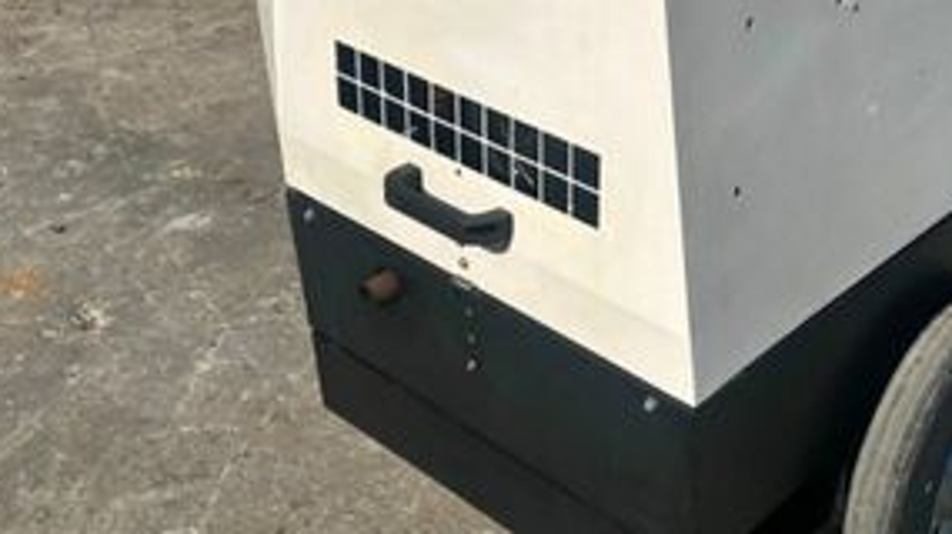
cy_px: 110
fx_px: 1388
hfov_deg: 37.0
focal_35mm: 55
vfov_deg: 21.5
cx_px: 715
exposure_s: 1/8197
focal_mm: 6.86
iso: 80
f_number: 1.78
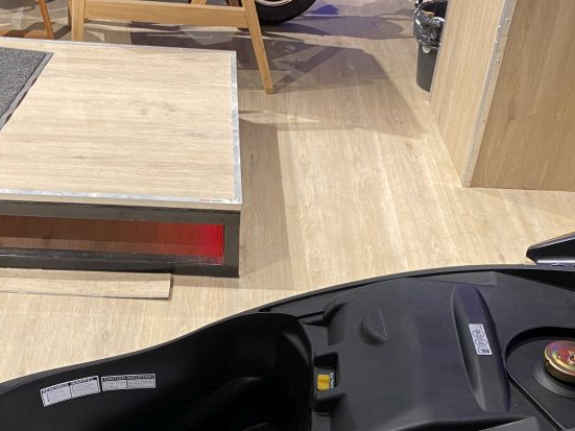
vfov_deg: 27.8
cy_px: 405
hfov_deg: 38.2
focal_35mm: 50
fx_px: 830
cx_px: 308
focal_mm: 4.25
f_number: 1.8
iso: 125
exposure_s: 1/50
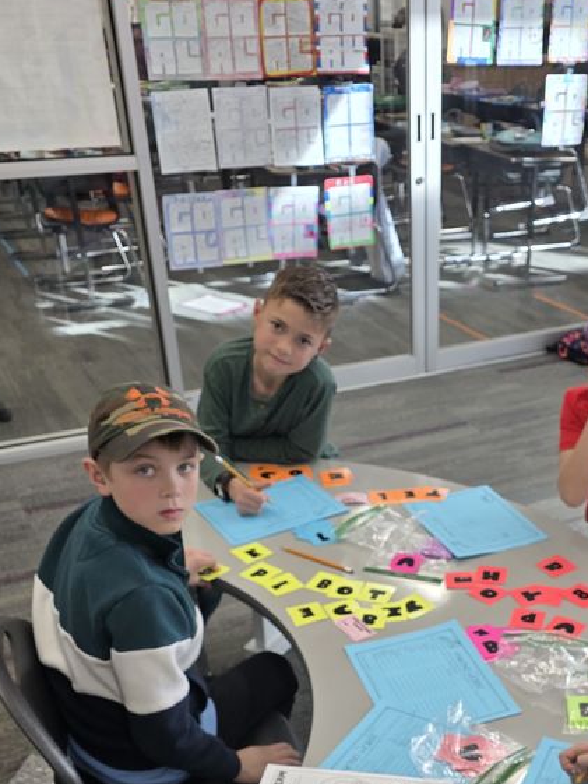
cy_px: 611
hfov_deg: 33.6
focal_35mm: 42
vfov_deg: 43.0
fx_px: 951
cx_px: 447
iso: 80
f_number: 1.7
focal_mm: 6.3
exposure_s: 1/180
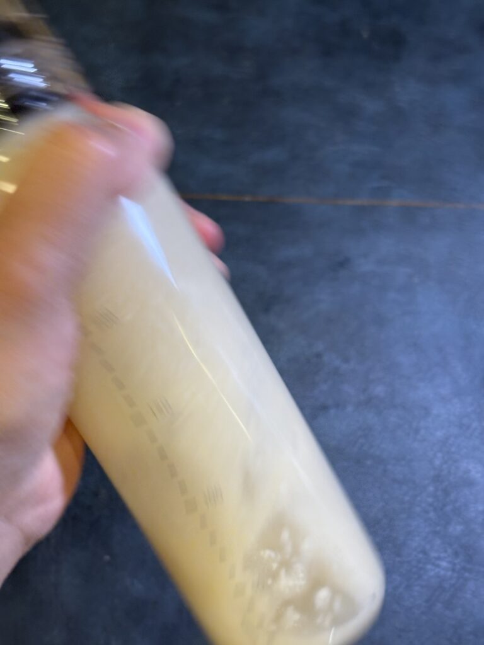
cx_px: 242
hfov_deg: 28.0
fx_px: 969
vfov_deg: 36.8
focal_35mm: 52
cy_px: 322
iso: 64
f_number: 1.6
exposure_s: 1/60
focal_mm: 5.96
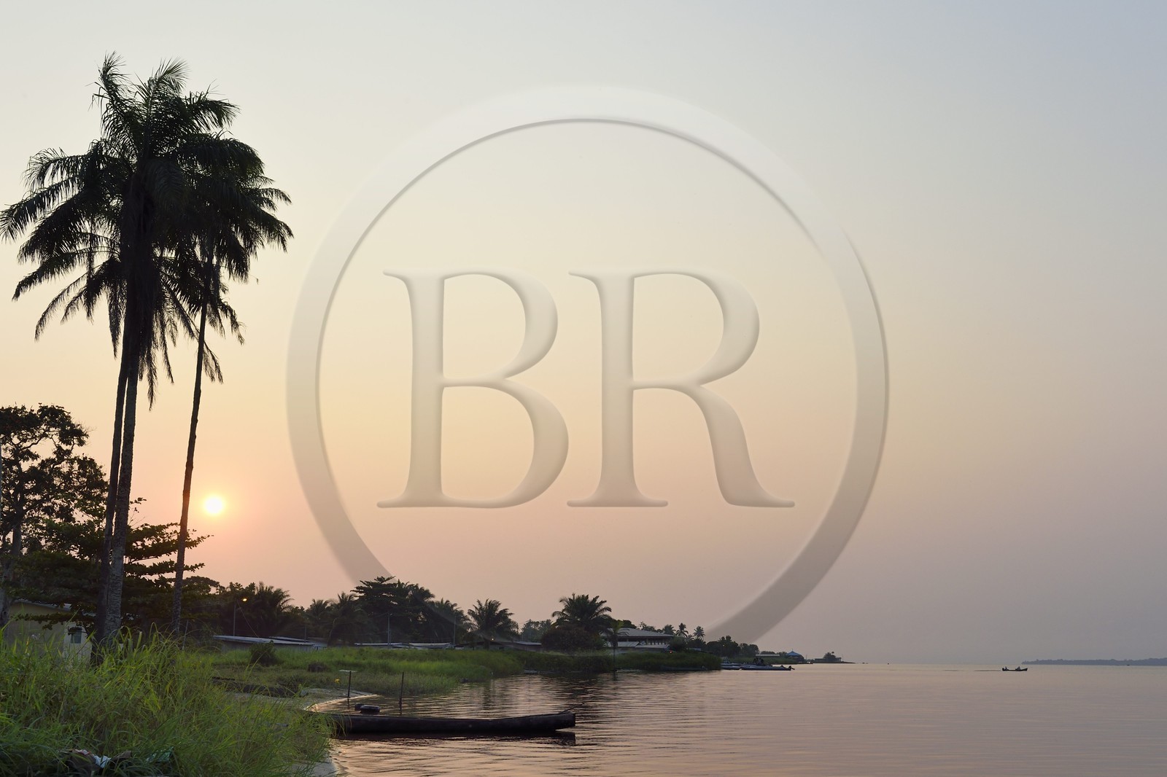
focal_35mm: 40
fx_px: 1296
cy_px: 388
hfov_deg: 48.5
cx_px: 584
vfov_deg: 33.4
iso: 500
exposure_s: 1/250
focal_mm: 40
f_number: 11
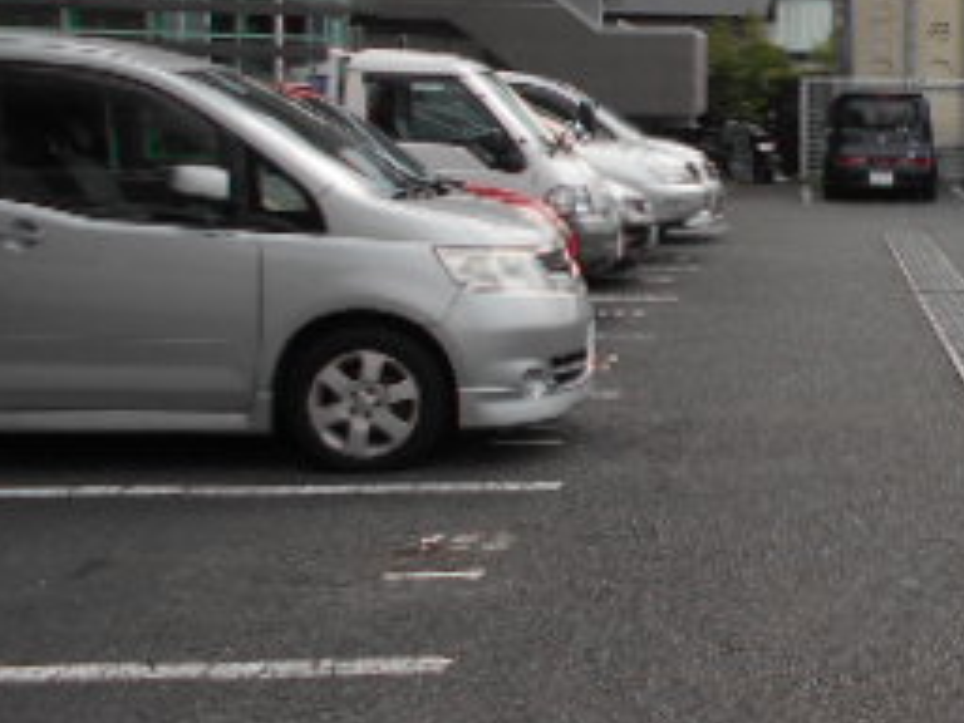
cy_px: 218
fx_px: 1810
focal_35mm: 65
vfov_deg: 22.5
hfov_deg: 26.2
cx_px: 1190
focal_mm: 4.6
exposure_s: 1/400
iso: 80
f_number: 3.2
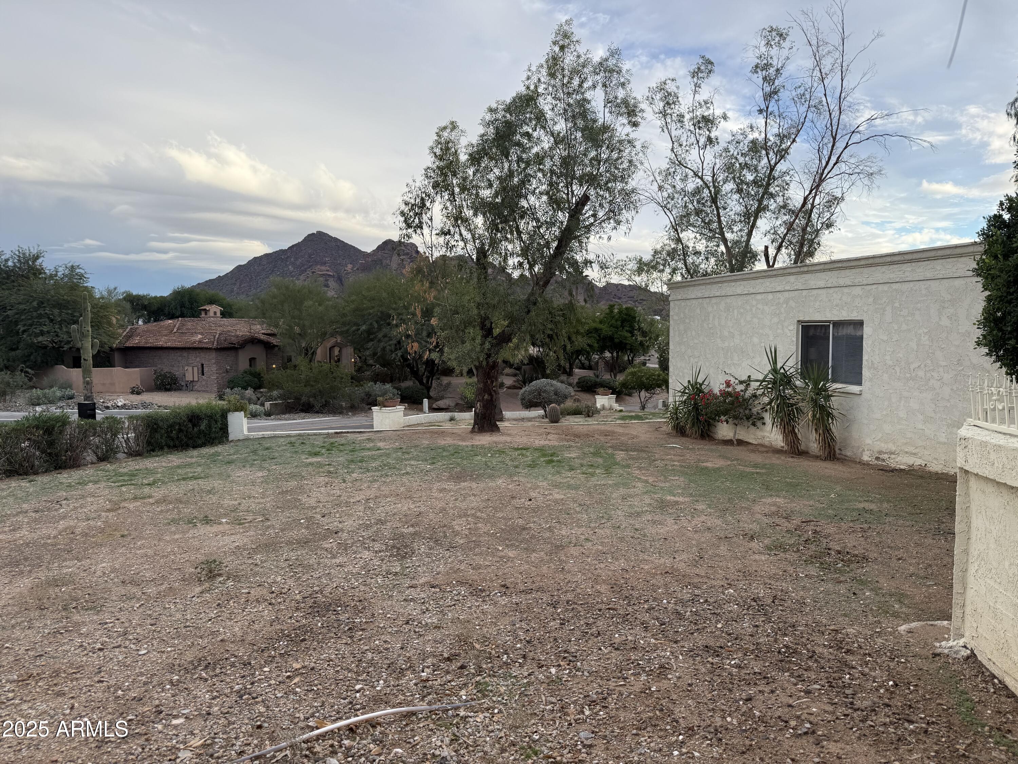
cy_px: 382
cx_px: 509
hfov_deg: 71.6
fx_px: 706
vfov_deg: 56.8
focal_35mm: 24
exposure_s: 1/1230
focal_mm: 6.76
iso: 80
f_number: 1.78
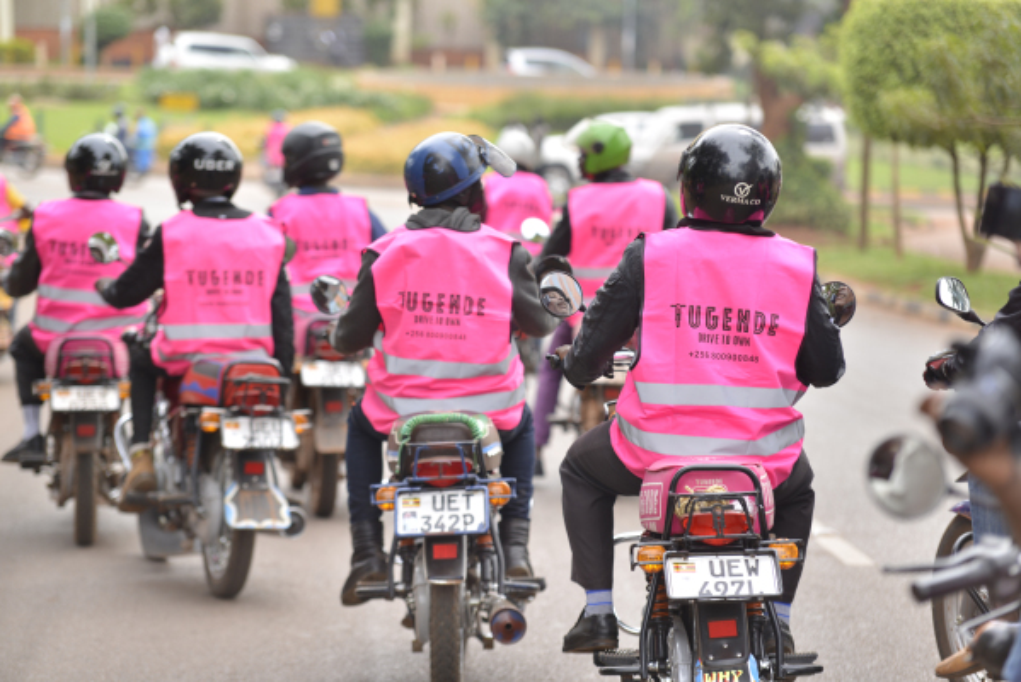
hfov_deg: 15.8
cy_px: 341
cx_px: 510
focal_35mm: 130
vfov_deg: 10.6
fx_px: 3689
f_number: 3.2
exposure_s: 1/500
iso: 100
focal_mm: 130
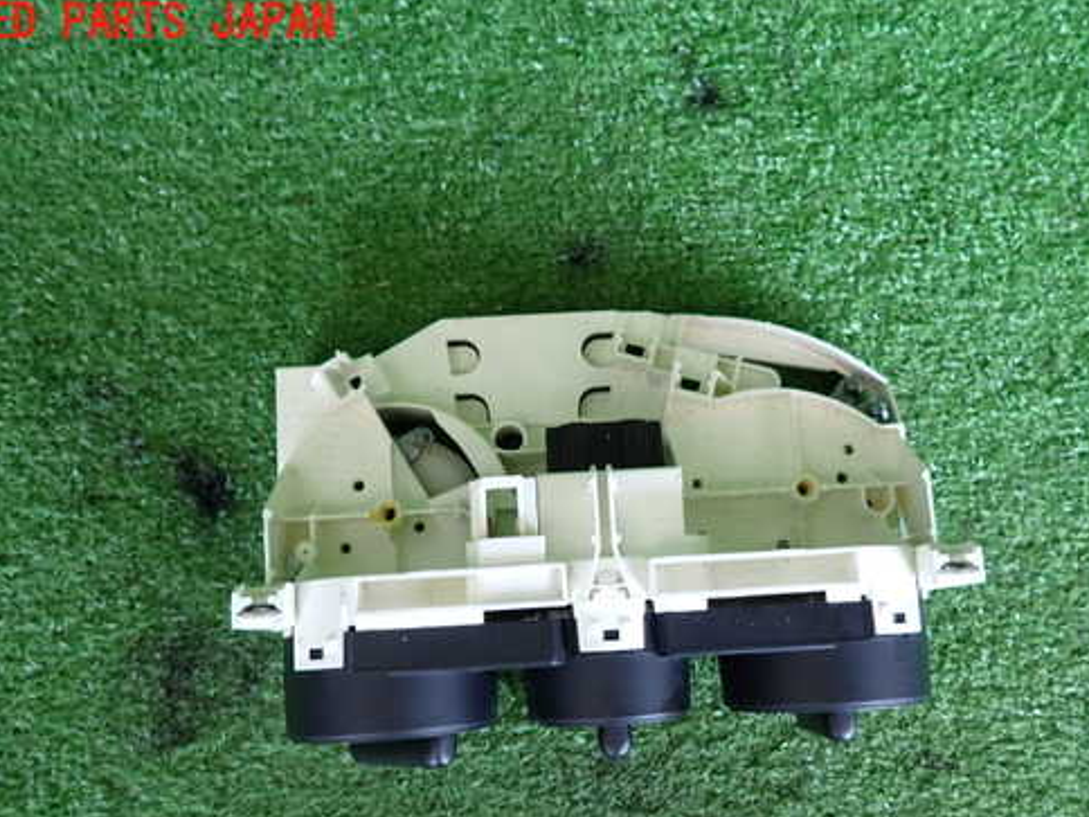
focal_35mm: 31
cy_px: 502
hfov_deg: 58.2
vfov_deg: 45.1
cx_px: 601
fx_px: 975
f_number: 2
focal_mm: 4.5
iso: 200
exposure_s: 1/80
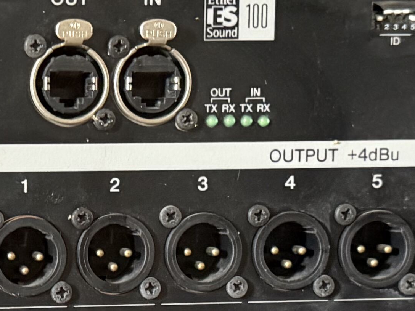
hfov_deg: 15.2
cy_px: 311
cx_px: -50
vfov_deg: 11.6
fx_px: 1511
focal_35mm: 126
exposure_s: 1/40
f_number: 1.78
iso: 800
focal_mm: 6.76
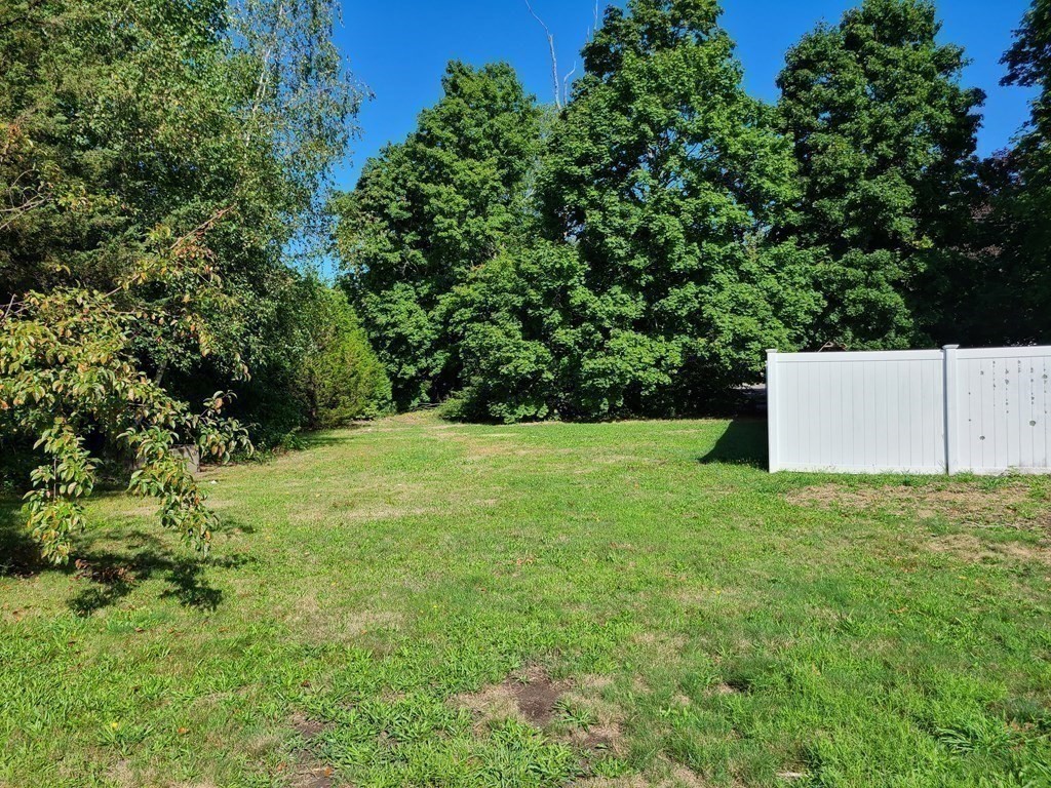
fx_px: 789
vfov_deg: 53.1
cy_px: 394
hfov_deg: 67.3
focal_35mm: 26
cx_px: 526
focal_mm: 5.4
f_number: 1.8
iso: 40
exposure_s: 1/1704
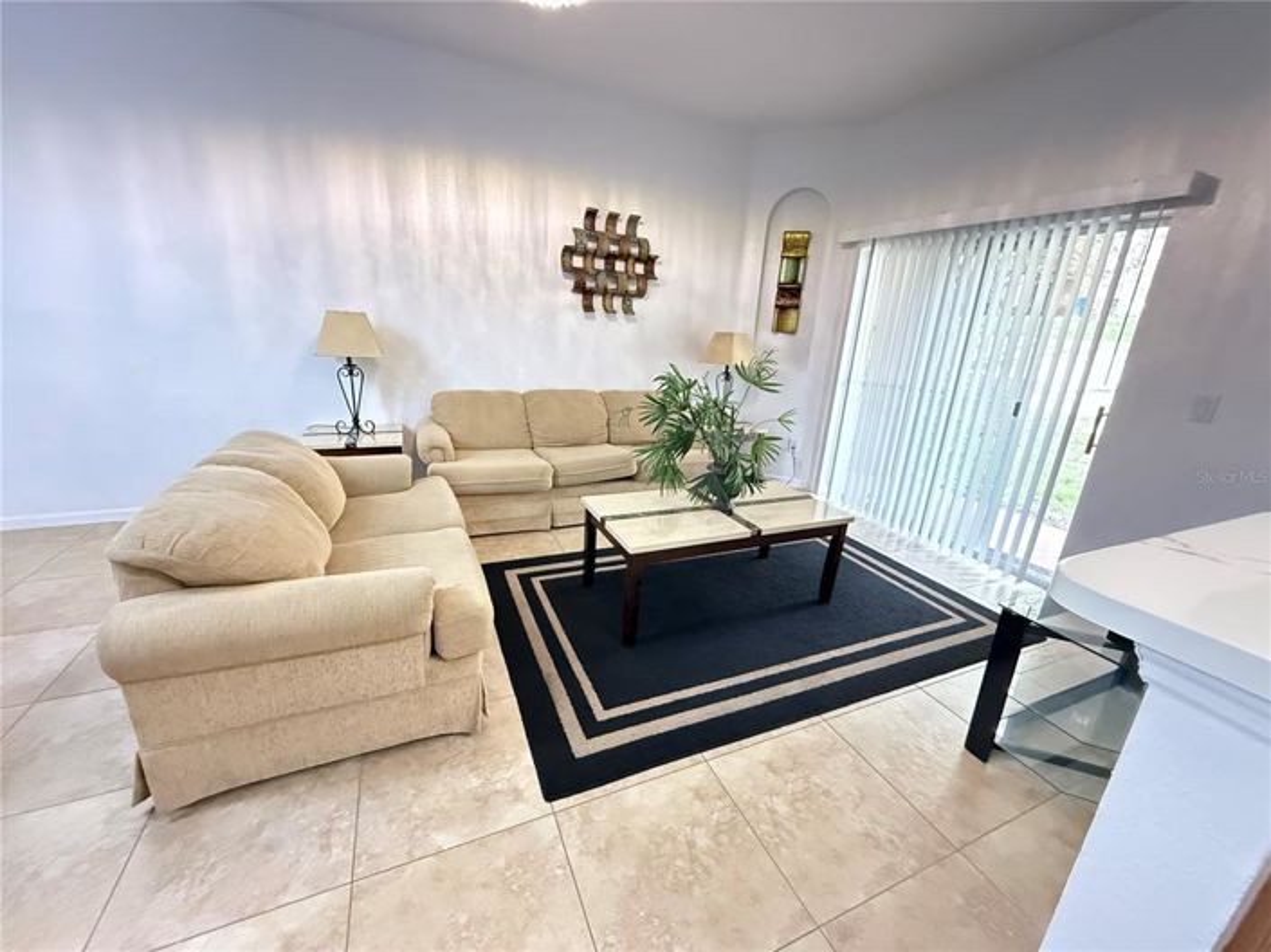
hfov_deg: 102.1
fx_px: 514
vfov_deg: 85.6
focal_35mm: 14
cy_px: 476
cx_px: 636
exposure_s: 1/60
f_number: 2.2
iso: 1250
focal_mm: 2.22
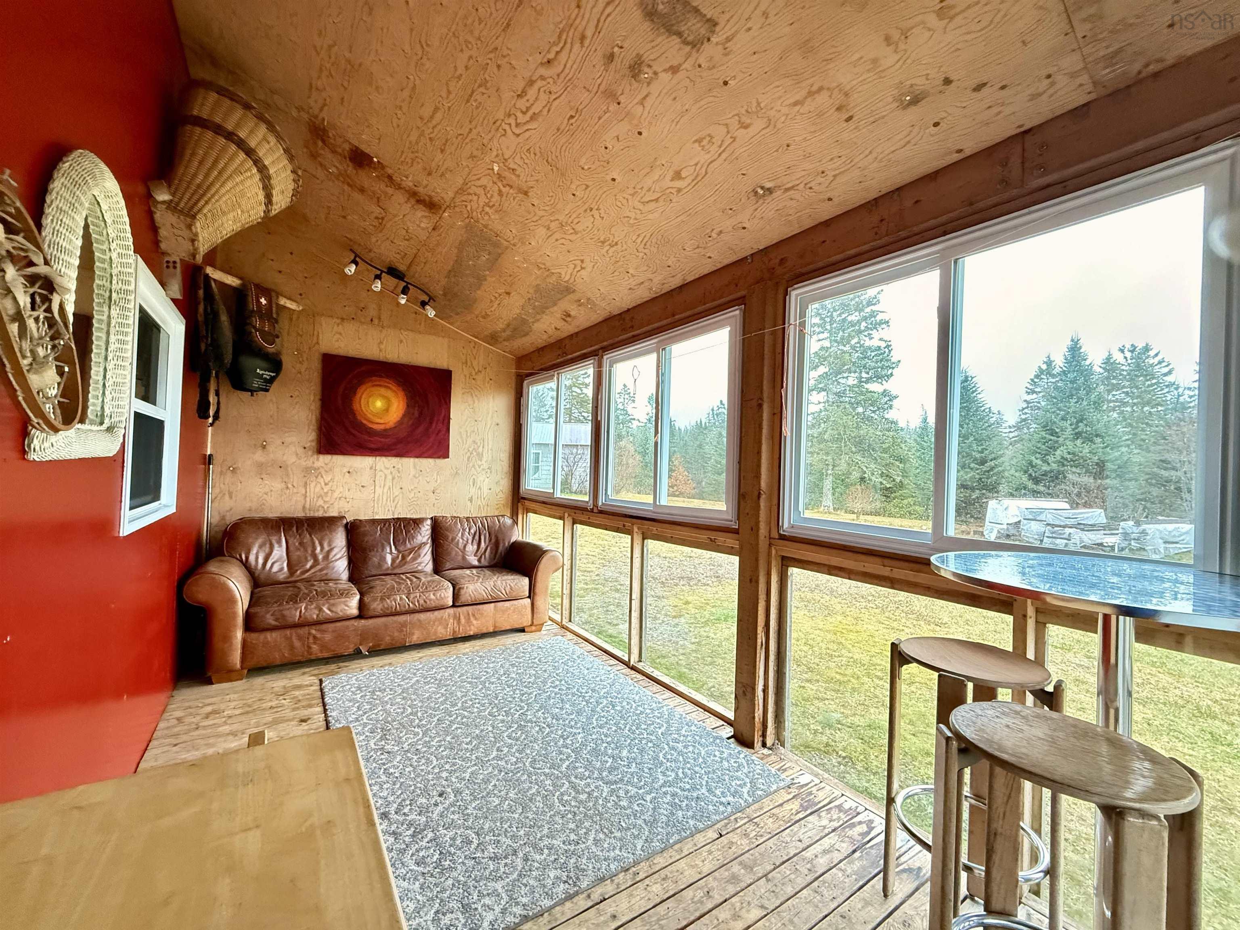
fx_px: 502
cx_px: 620
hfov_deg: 102.1
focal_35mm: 14
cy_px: 465
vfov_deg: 85.7
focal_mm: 2.22
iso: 640
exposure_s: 1/60
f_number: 2.2
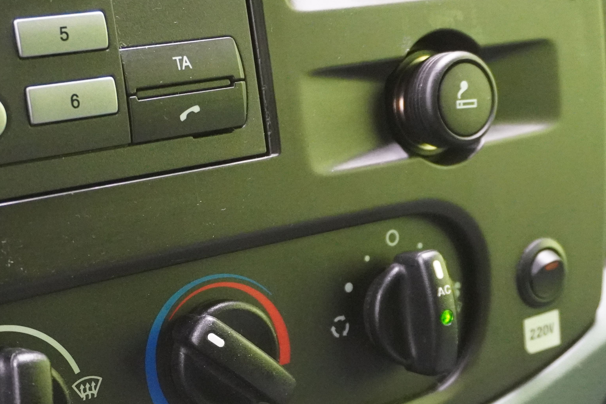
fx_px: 1228
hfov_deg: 27.6
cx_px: 230
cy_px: 366
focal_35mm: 73
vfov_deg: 18.4
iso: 6400
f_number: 4.5
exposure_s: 1/30
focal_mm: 25
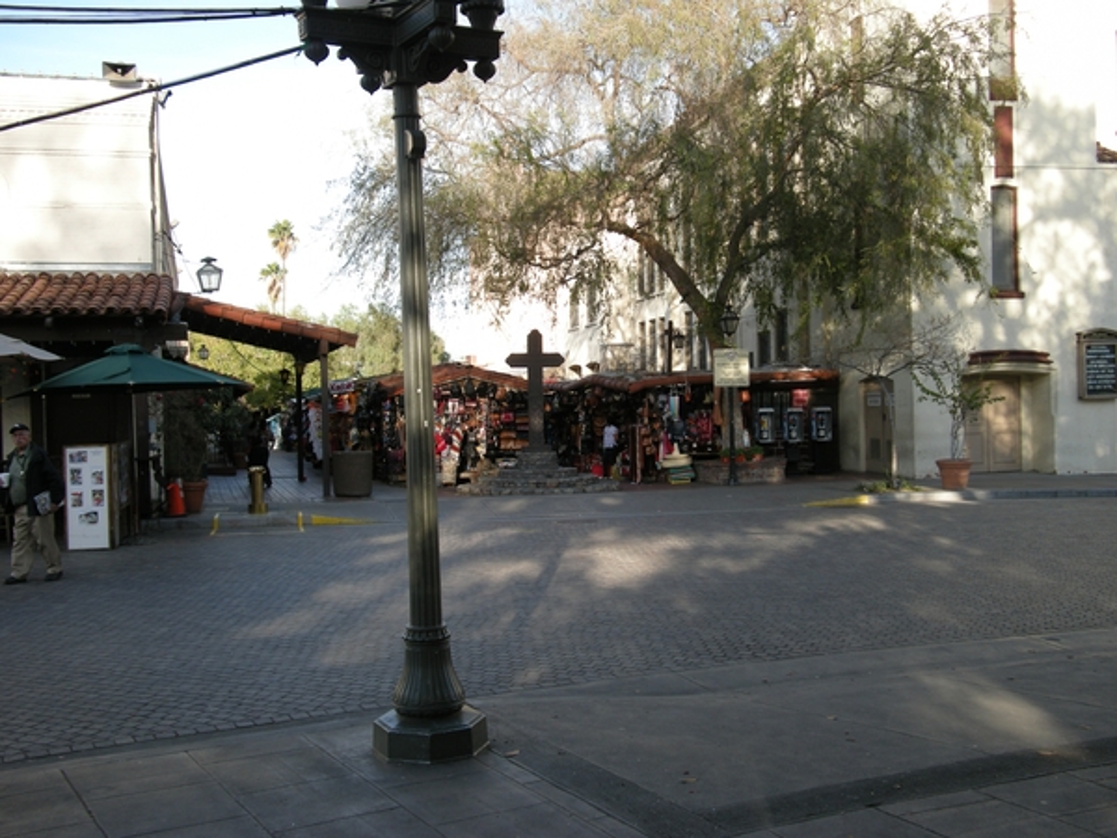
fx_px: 1194
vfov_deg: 38.7
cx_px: 558
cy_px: 419
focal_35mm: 37
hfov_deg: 50.1
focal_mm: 7.9
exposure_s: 1/224
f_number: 2.8
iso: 64
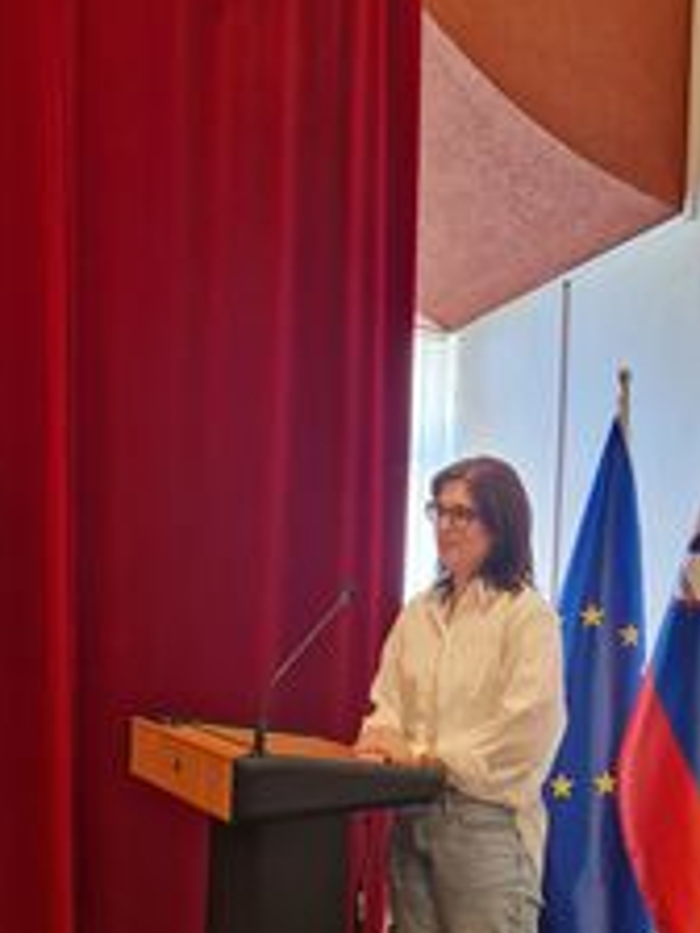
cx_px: 467
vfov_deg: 49.0
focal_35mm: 37
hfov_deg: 38.2
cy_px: 641
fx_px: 998
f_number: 1.8
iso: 250
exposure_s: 1/39
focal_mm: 5.4
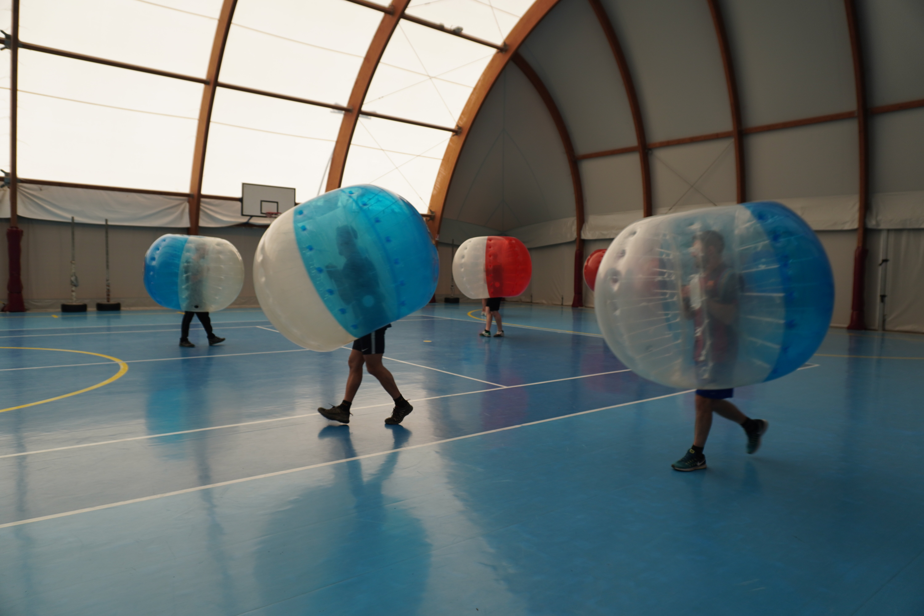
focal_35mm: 24
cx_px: 462
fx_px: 616
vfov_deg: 53.1
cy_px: 308
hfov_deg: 73.7
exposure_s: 1/80
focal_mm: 16
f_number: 4.5
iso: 100
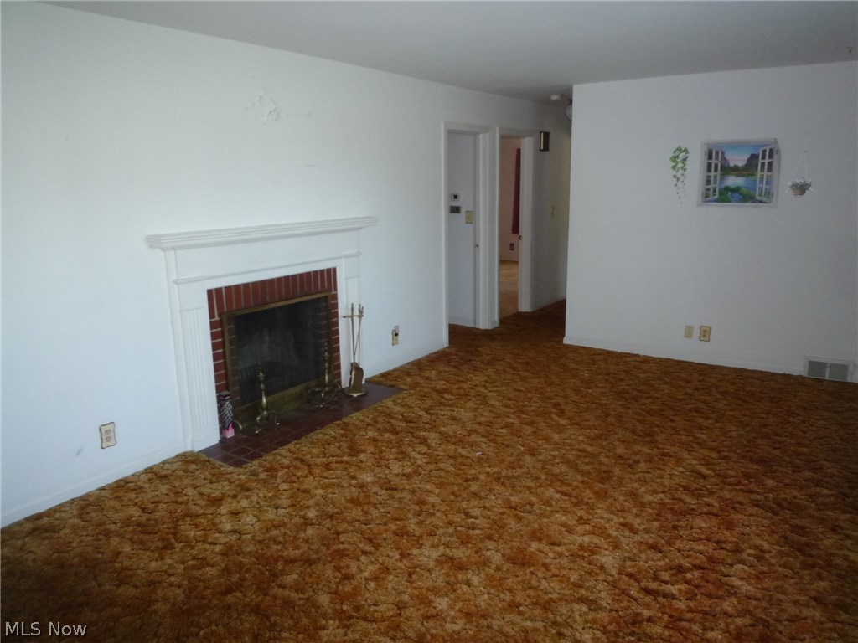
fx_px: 620
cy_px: 322
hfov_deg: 69.4
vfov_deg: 54.9
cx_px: 429
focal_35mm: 25
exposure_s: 1/30
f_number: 2.8
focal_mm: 4.4
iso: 250
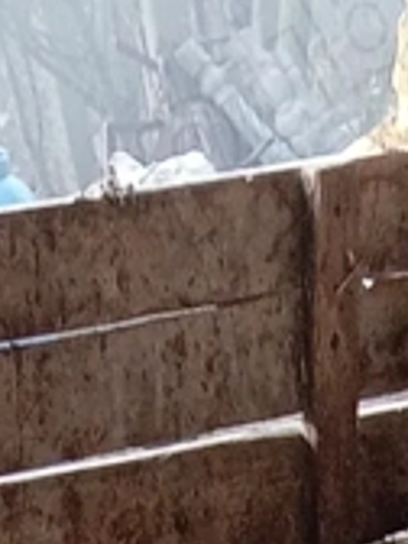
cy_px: 1773
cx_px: 100
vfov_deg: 7.7
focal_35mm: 215
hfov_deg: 6.9
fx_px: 3379
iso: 132
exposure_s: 1/33.3
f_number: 1.8
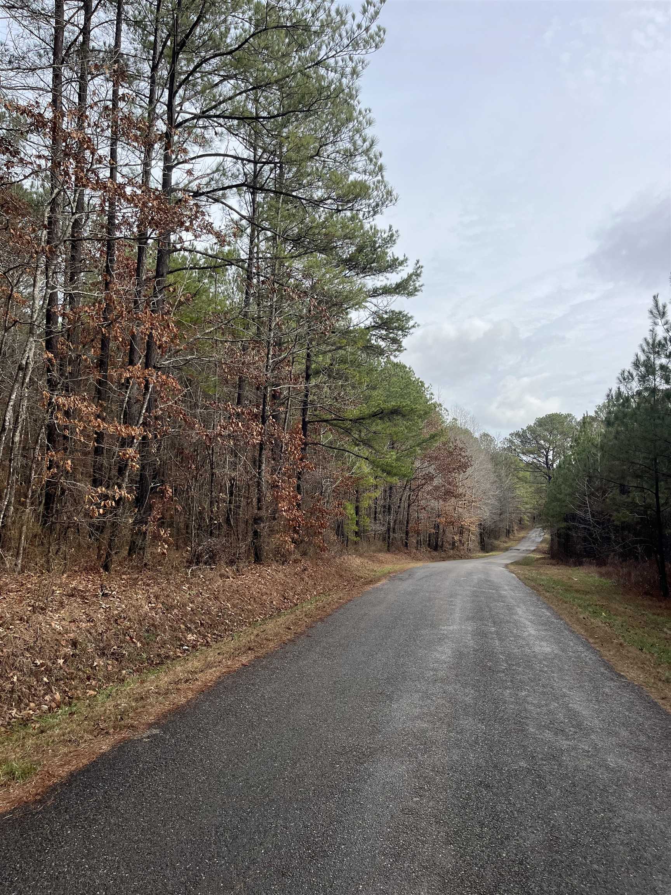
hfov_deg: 53.1
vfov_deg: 67.3
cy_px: 448
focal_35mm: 26
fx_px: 672
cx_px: 336
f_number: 1.6
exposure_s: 1/2410
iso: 50
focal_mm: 5.1
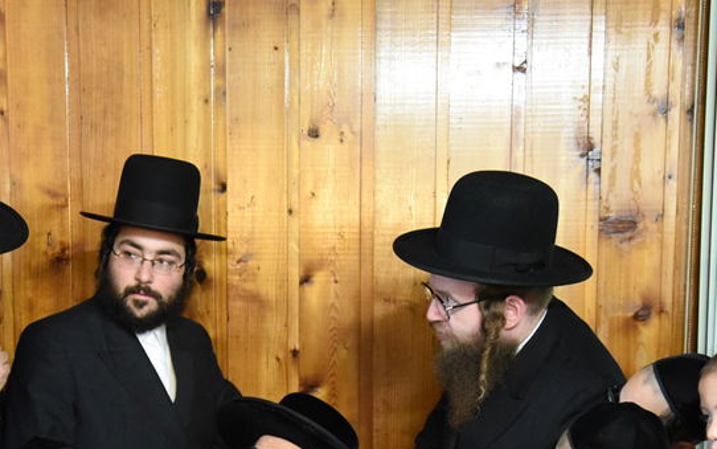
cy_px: 452
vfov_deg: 16.6
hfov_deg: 26.7
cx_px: 274
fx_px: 1505
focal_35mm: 77
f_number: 4
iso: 8000
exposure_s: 1/80
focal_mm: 40
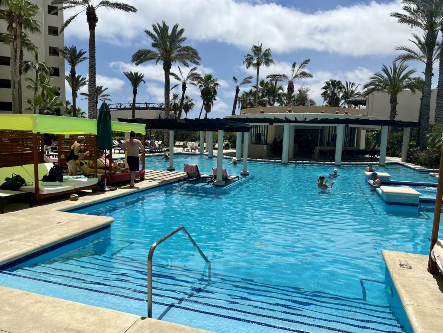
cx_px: 222
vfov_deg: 53.1
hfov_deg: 67.3
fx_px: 333
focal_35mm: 26
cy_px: 166
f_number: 1.5
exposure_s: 1/10309
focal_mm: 5.7
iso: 50
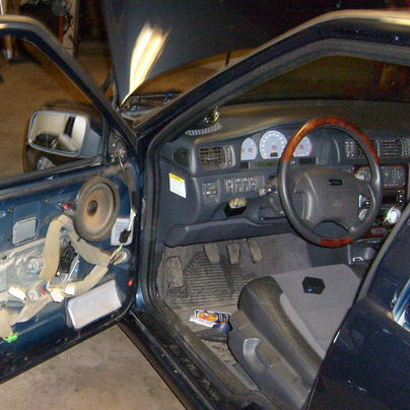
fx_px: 657
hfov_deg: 33.8
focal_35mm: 49
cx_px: 89
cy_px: 232
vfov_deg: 34.6
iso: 200
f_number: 2.8
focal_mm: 5.8
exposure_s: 1/45
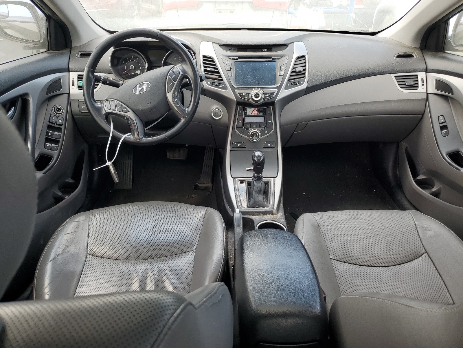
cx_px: 232
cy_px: 174
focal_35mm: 26
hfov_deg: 67.3
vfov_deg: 53.1
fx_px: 348
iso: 50
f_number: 1.5
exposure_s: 1/256
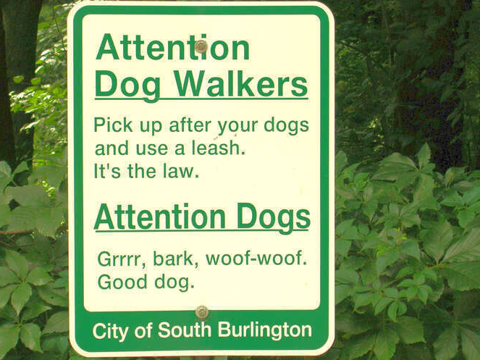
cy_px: 193
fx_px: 1373
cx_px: 217
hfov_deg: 19.8
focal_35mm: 99
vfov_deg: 14.9
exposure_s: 1/122
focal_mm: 13.6
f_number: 4.3
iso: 50
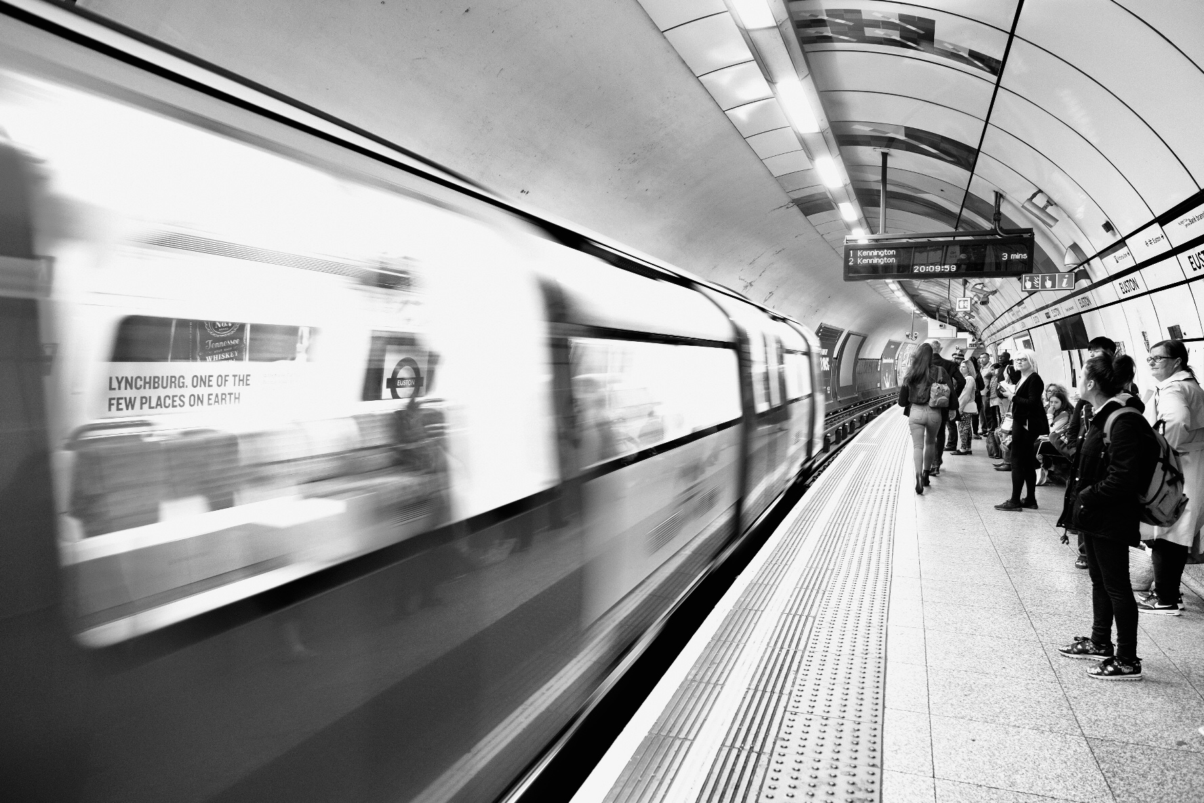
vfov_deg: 53.1
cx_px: 602
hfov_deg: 73.7
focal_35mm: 24
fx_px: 803
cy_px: 402
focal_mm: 16
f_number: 2.8
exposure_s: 1/20
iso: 2500
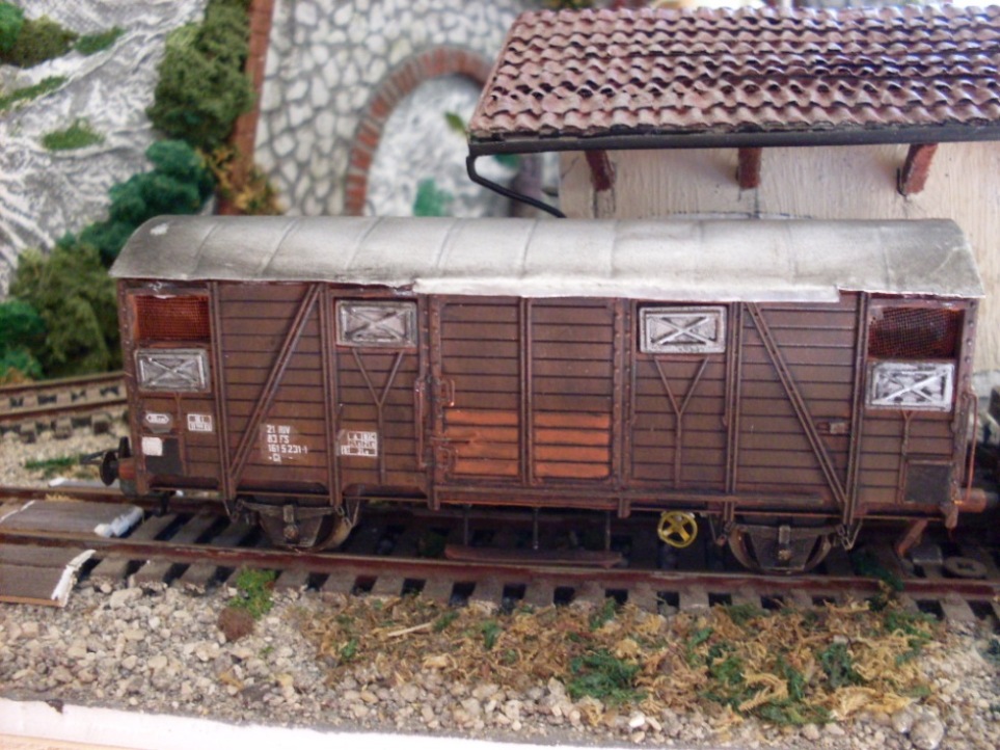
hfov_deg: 49.0
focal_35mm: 38
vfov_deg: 37.7
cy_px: 375
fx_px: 1098
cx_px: 500
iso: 200
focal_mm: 6.3
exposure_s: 1/10
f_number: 2.8
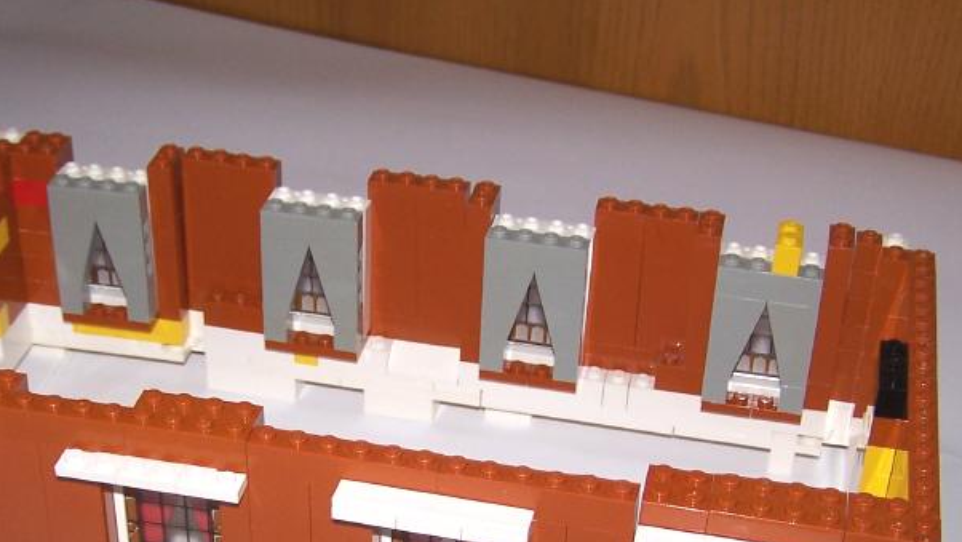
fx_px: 1403
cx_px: 353
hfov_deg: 37.6
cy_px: 475
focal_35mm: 55
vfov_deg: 21.4
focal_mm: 6.3
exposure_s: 1/60
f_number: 2.8
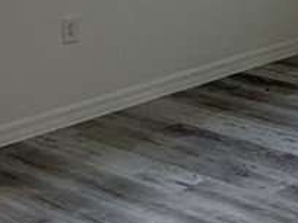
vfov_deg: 12.7
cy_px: -128
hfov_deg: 16.2
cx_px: 456
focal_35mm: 110
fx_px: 947
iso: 100
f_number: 2.2
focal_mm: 2.22
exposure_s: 1/120
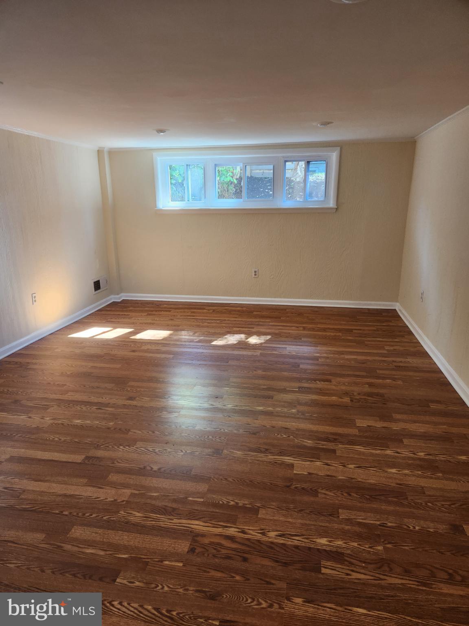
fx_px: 415
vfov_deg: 73.9
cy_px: 313
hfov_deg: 58.9
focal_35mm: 23
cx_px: 234
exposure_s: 1/120
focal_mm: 5.4
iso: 200
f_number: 1.8
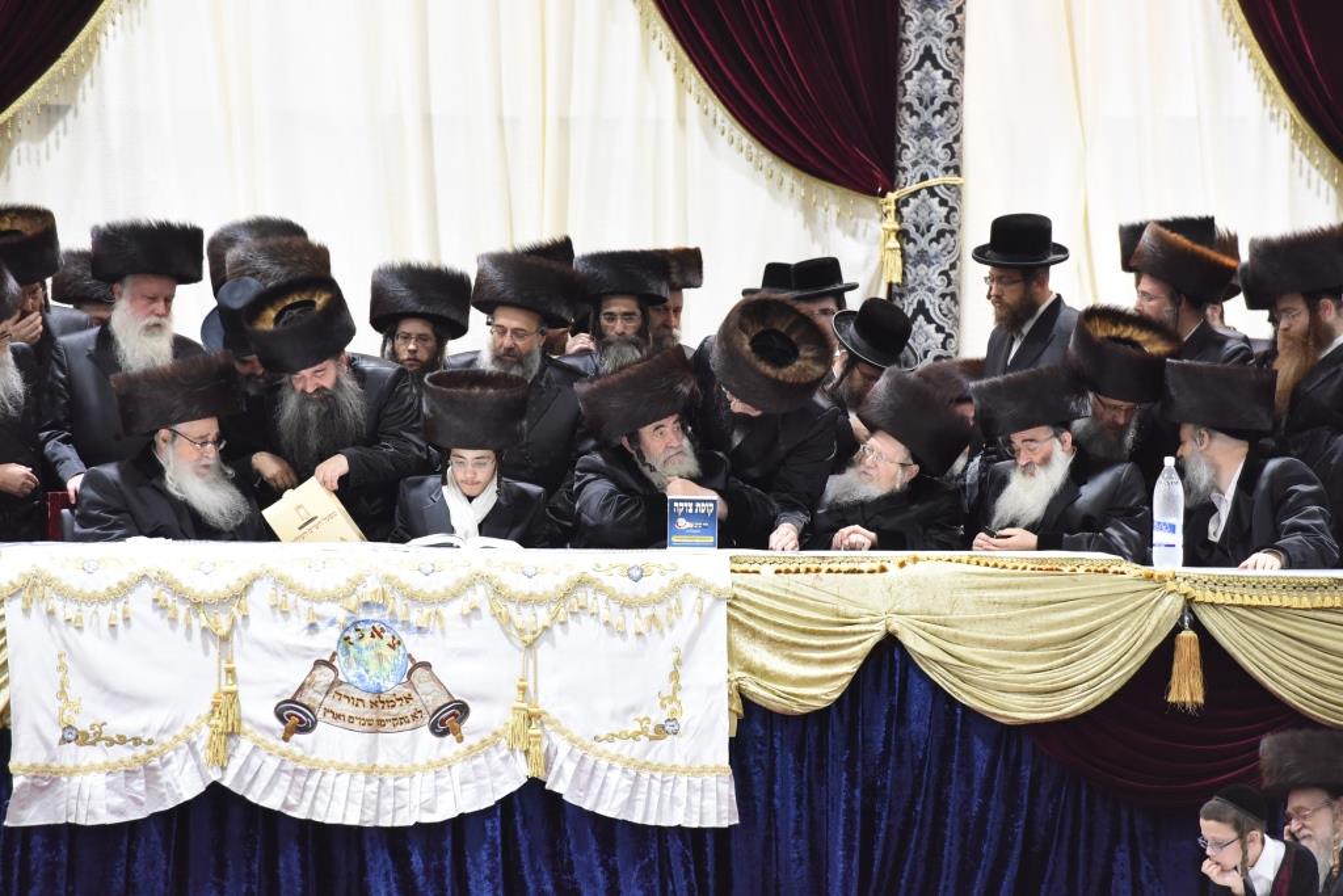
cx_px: 672
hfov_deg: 10.3
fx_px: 7462
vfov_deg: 6.9
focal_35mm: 200
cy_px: 448
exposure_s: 1/125
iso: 3200
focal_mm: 200
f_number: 4.5
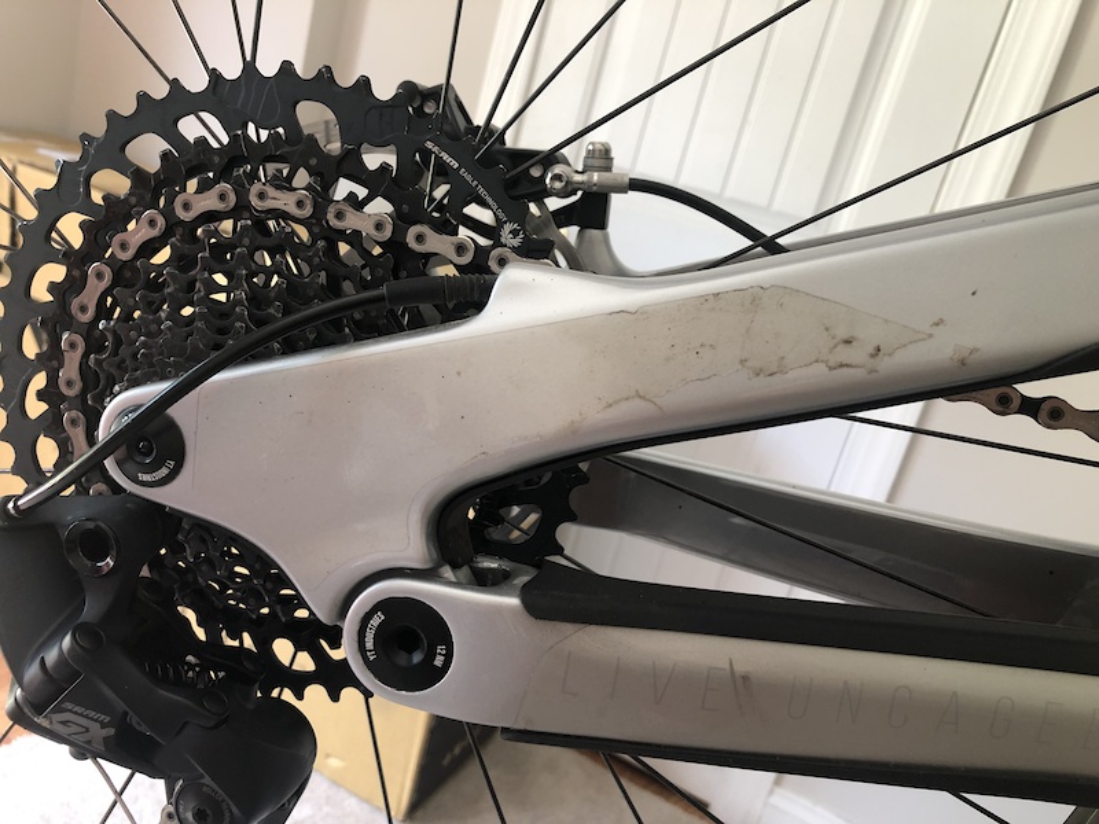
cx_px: 550
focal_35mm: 28
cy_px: 412
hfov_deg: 63.4
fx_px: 889
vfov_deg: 49.7
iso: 40
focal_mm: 3.99
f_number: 1.8
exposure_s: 1/24
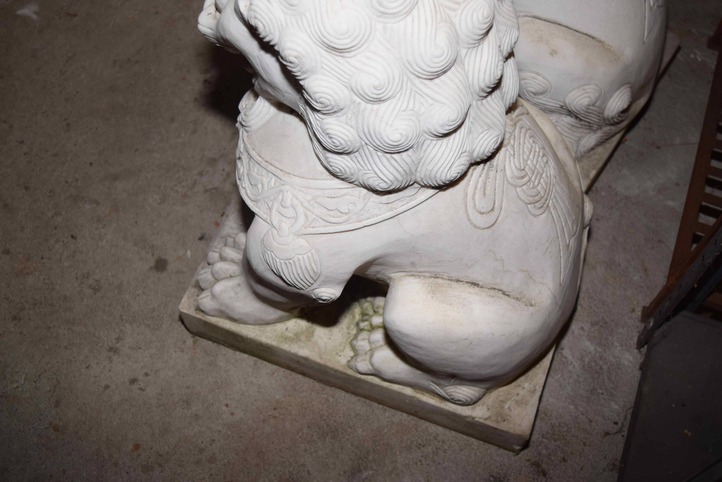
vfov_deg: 30.8
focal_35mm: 44
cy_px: 241
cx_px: 361
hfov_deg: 45.0
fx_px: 872
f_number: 4.2
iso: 180
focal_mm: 29
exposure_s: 1/60
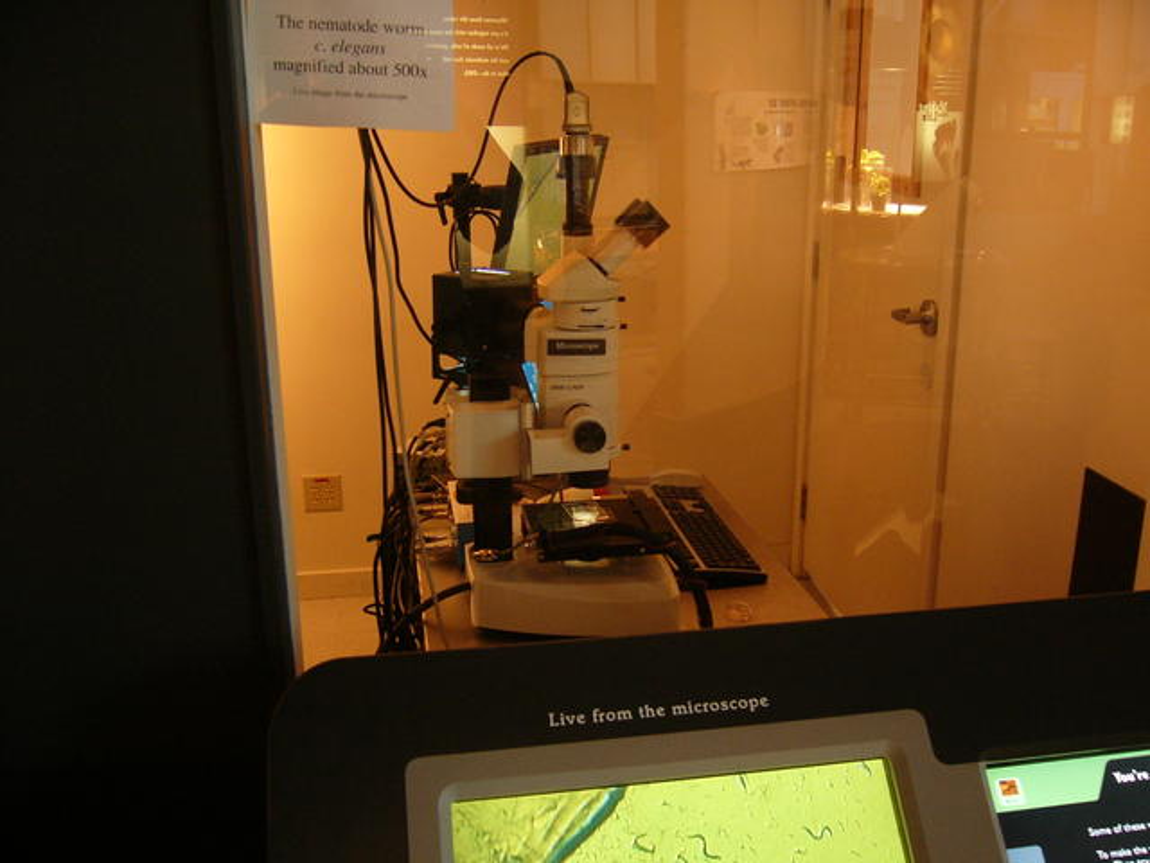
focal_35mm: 35
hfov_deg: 52.6
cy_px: 432
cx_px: 575
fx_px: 1163
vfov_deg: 40.7
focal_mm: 5.8
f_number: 2.8
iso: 200
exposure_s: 1/8
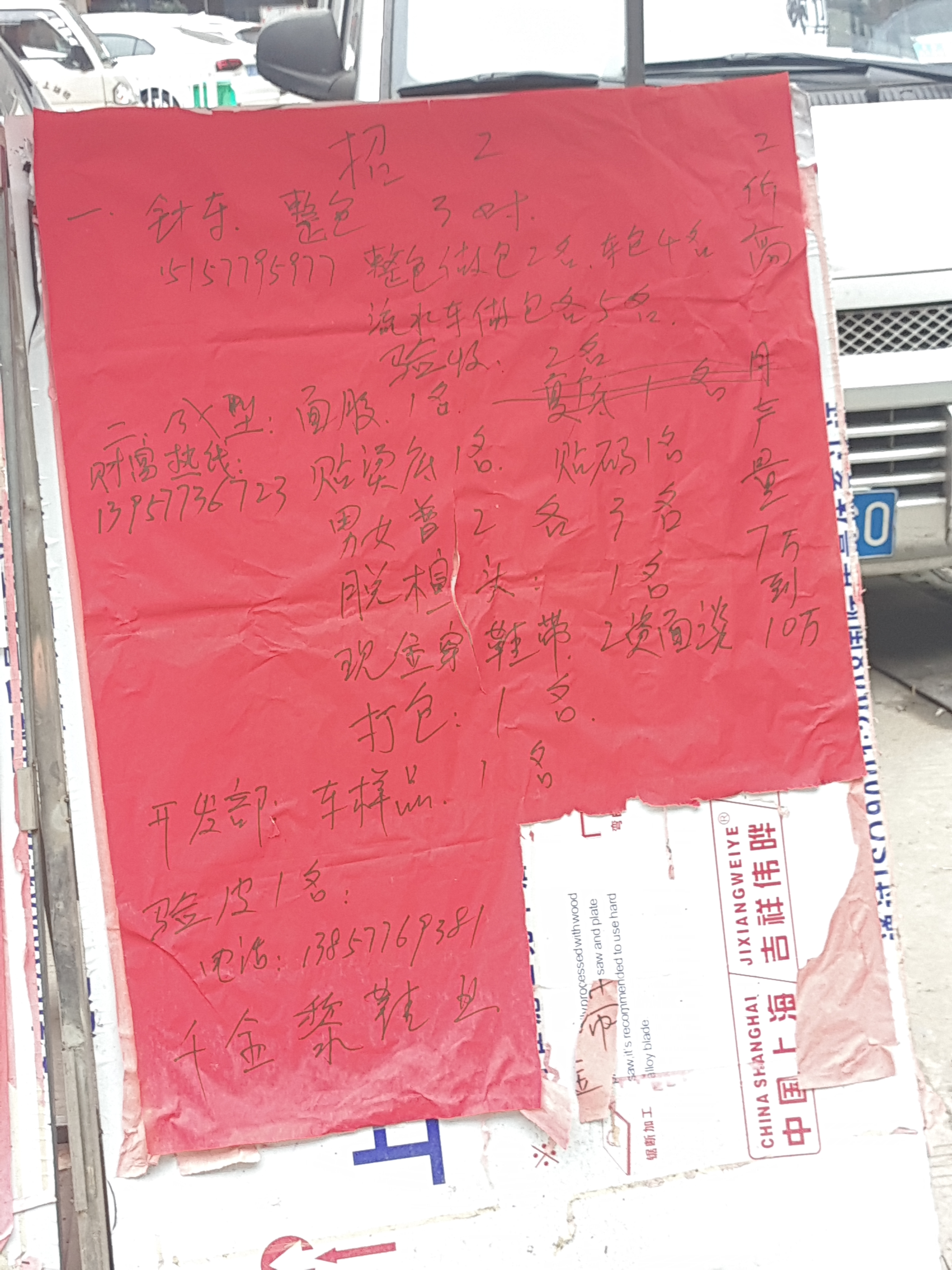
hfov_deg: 45.4
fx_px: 1137
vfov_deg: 58.4
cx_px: 476
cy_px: 635
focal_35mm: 31
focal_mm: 3.75
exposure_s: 1/100
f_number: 2
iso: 64
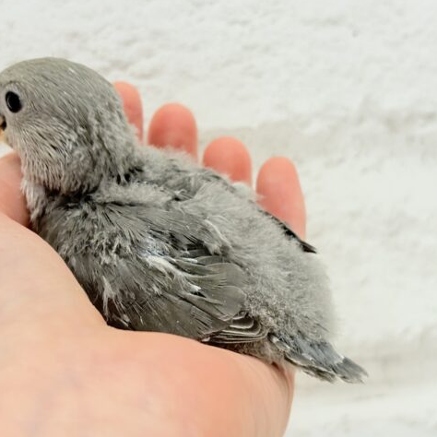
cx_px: 183
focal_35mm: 62
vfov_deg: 27.7
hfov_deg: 27.7
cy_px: 217
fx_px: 886
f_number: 1.6
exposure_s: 1/100
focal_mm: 5.96
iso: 125
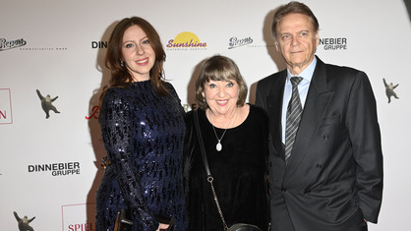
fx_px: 567
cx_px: 208
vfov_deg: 23.0
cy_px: 135
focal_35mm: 52
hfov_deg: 39.9
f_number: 5.6
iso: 640
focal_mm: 46
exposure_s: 1/250
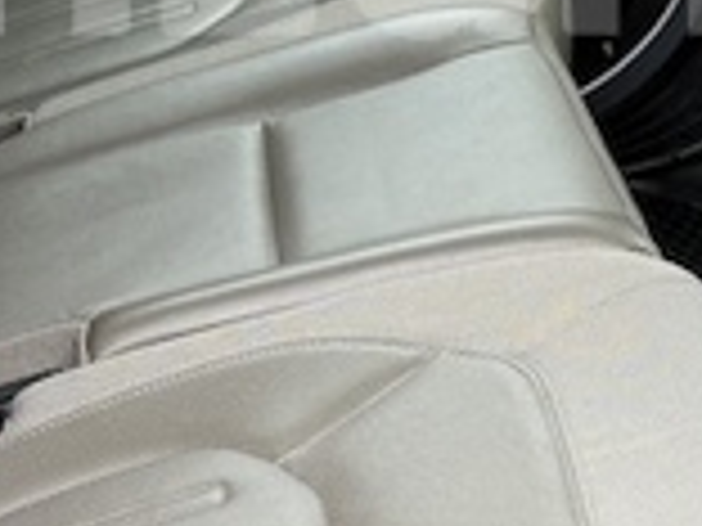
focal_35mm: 123
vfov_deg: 11.8
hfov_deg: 16.0
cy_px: -108
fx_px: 2494
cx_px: 452
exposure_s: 1/443
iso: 100
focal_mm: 6.76
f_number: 1.78
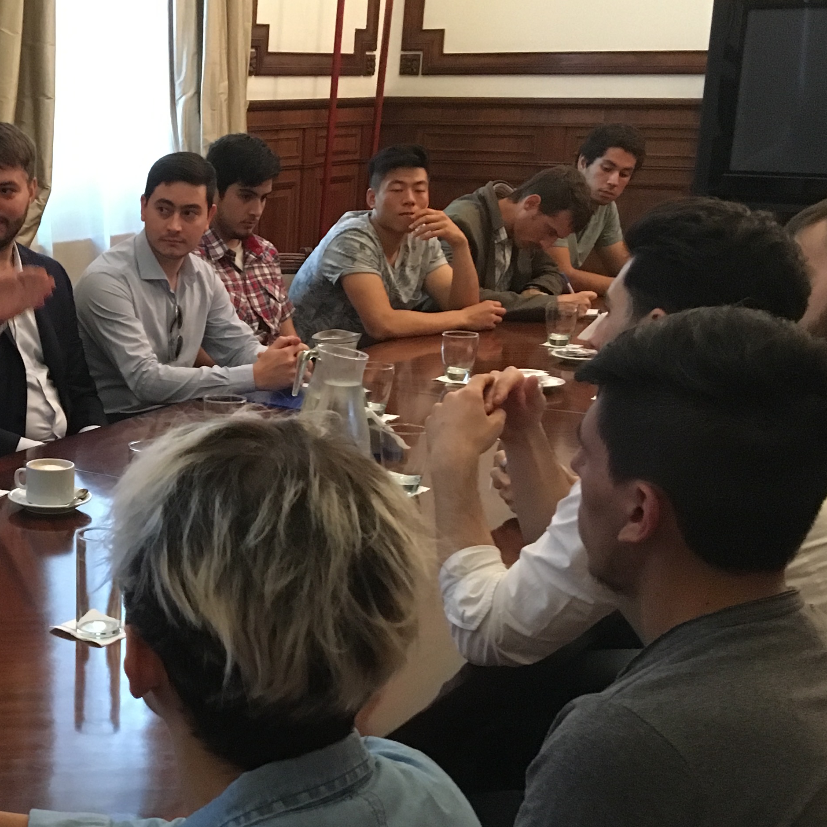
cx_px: 40
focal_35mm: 55
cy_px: 481
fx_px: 1487
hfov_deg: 29.4
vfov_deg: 31.0
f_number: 2.2
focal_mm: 4.15
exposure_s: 1/17
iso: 320
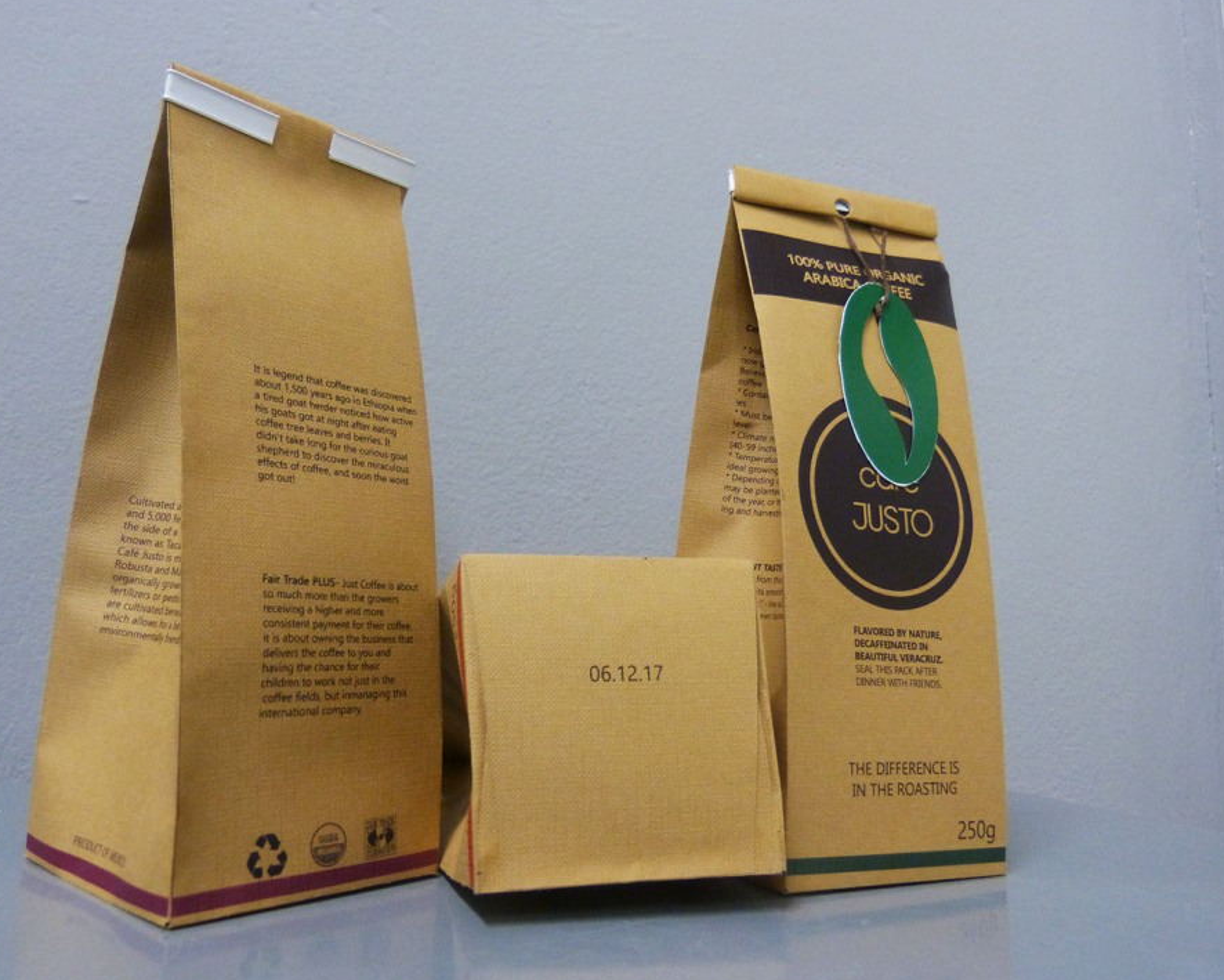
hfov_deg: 64.0
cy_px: 478
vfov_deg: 53.2
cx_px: 571
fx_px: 978
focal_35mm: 27
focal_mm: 4.5
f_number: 2.8
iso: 400
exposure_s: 1/40
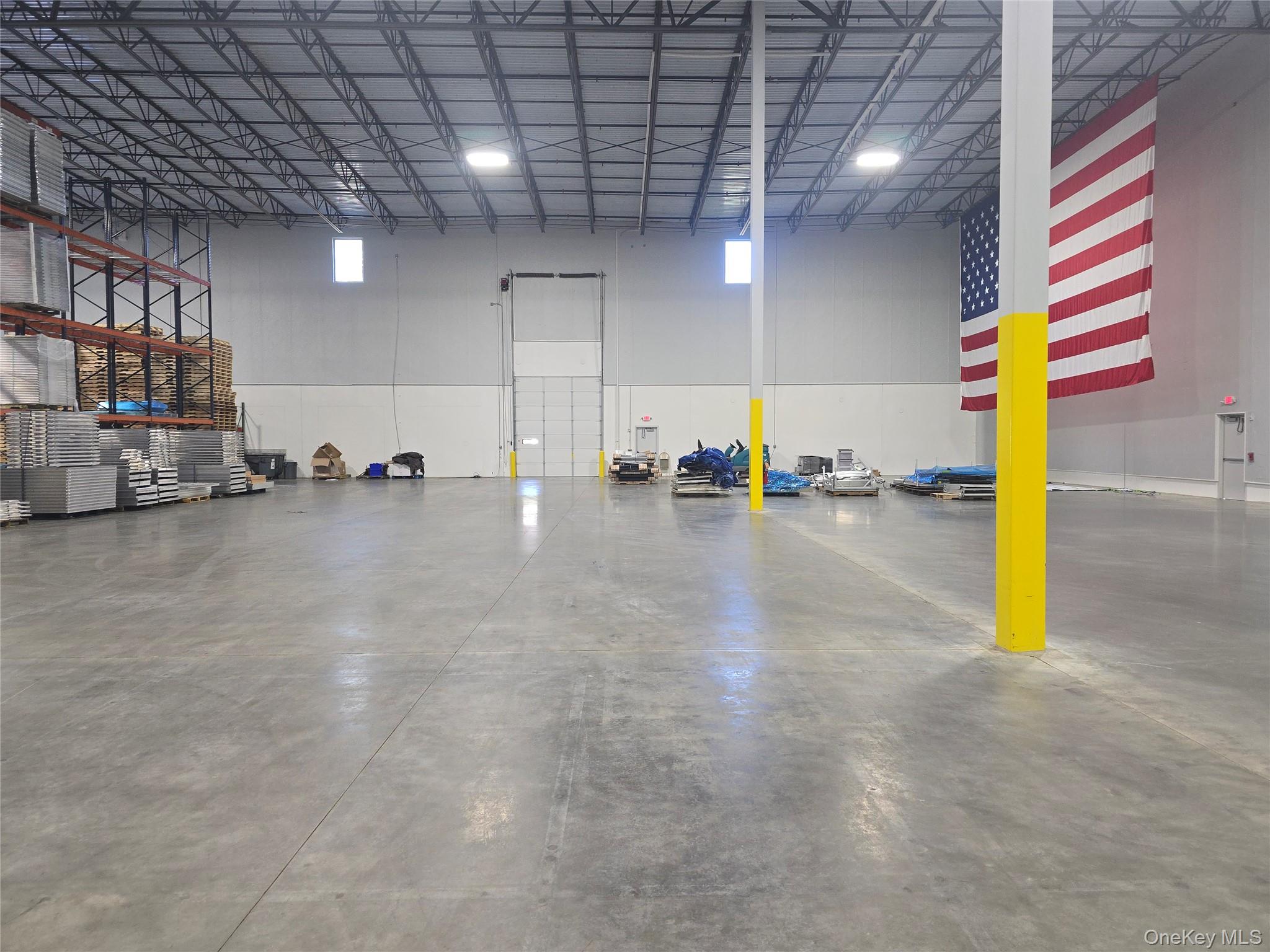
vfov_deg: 58.9
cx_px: 635
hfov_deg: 73.9
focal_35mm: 23
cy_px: 476
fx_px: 844
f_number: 1.7
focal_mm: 6.3
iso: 125
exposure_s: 1/24
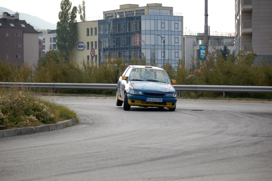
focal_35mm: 123
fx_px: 929
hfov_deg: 16.7
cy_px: 90
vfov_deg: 11.1
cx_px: 136
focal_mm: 82
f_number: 4.5
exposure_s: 1/1000
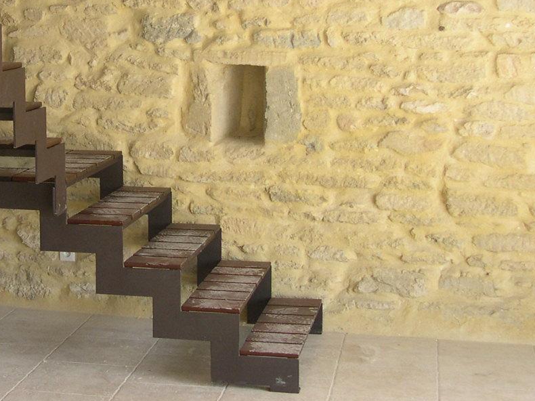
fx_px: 1190
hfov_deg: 24.5
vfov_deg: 18.8
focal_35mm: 77
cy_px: 45
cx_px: 38
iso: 100
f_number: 2.8
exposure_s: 1/90.1
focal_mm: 8
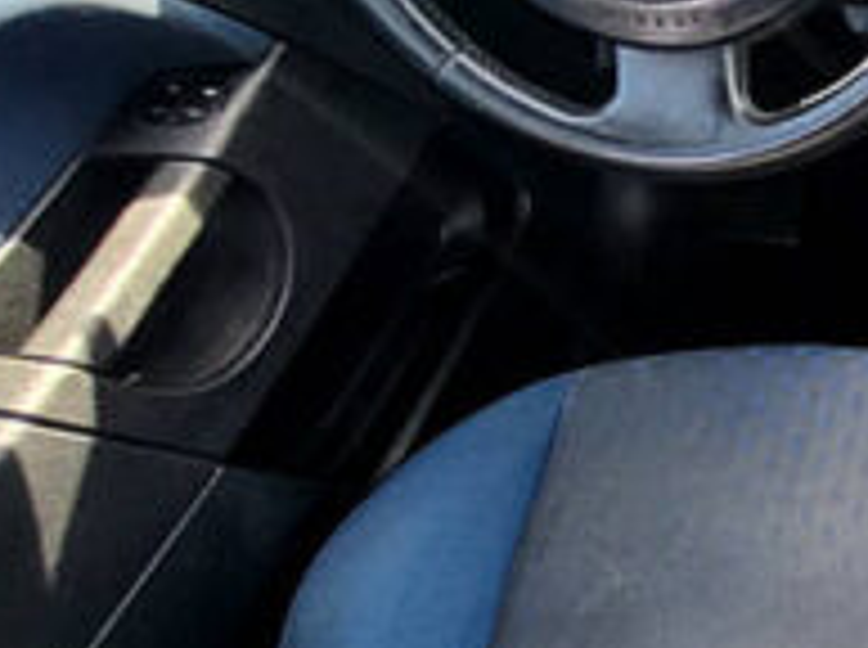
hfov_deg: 26.1
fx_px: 1352
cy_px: 338
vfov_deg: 26.9
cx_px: 1304
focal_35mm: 54
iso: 32
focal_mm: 1.74
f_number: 2.2
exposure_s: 1/100
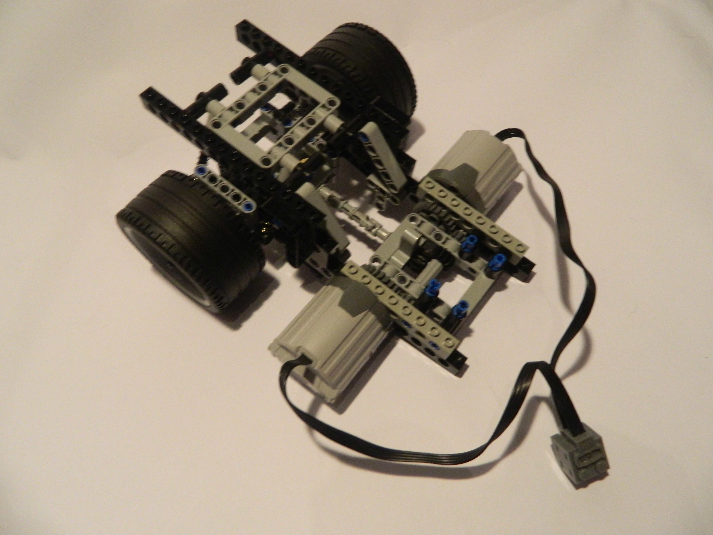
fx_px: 515
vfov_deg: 54.9
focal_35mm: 25
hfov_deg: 69.4
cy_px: 268
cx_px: 356
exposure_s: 1/60
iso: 400
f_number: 3.1
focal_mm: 4.5
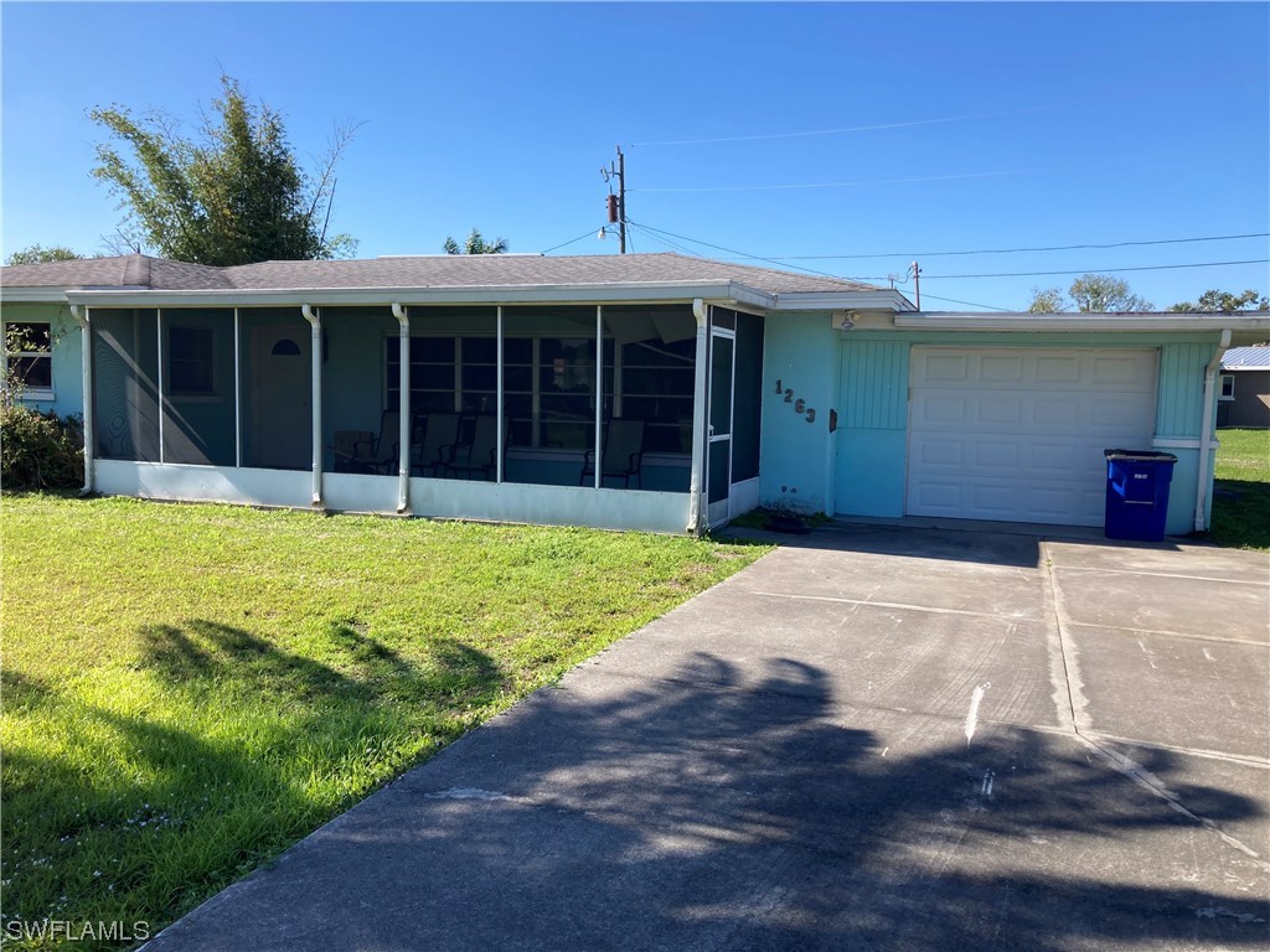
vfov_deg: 49.7
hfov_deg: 63.4
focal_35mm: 28
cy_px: 476
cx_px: 635
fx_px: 1027
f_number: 1.8
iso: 20
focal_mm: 3.99
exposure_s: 1/1350
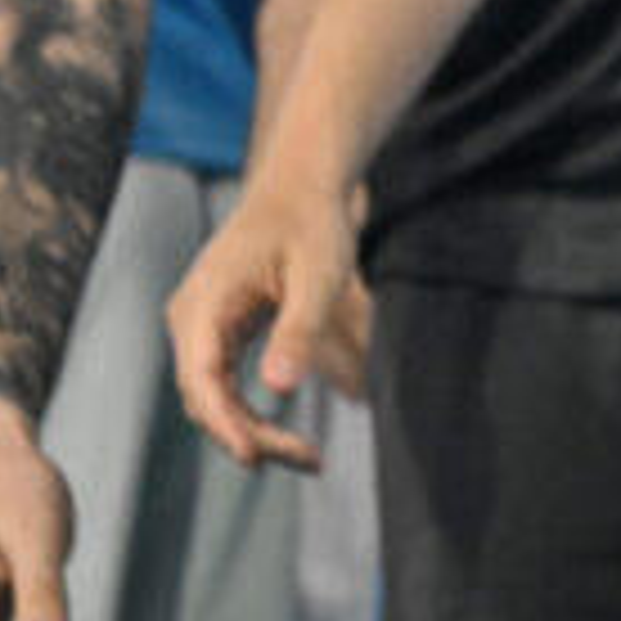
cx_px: 2012
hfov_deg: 1.3
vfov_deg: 1.3
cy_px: -646
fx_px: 28171
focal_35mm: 1388
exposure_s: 1/1000
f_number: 5
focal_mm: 220
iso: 4000
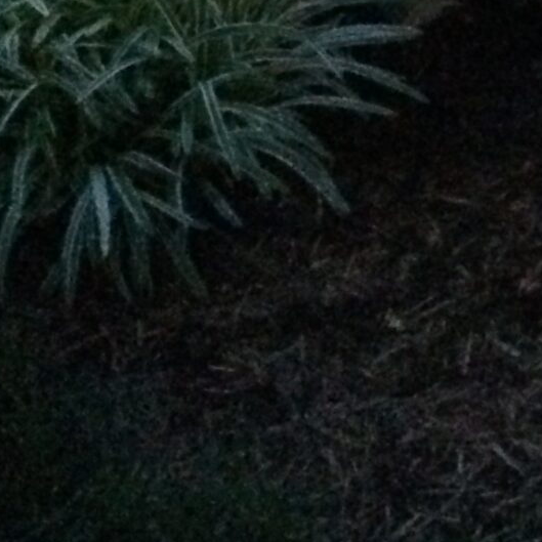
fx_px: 2197
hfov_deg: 12.9
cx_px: 924
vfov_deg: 13.3
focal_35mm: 124
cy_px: -258
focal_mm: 4.15
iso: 2000
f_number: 2.2
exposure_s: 1/15
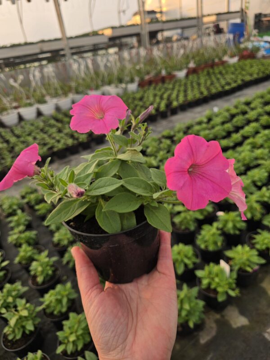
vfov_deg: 73.9
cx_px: 135
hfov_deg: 58.9
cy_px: 180
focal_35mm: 23
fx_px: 239
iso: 12
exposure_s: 1/182
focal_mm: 6.3
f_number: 1.7
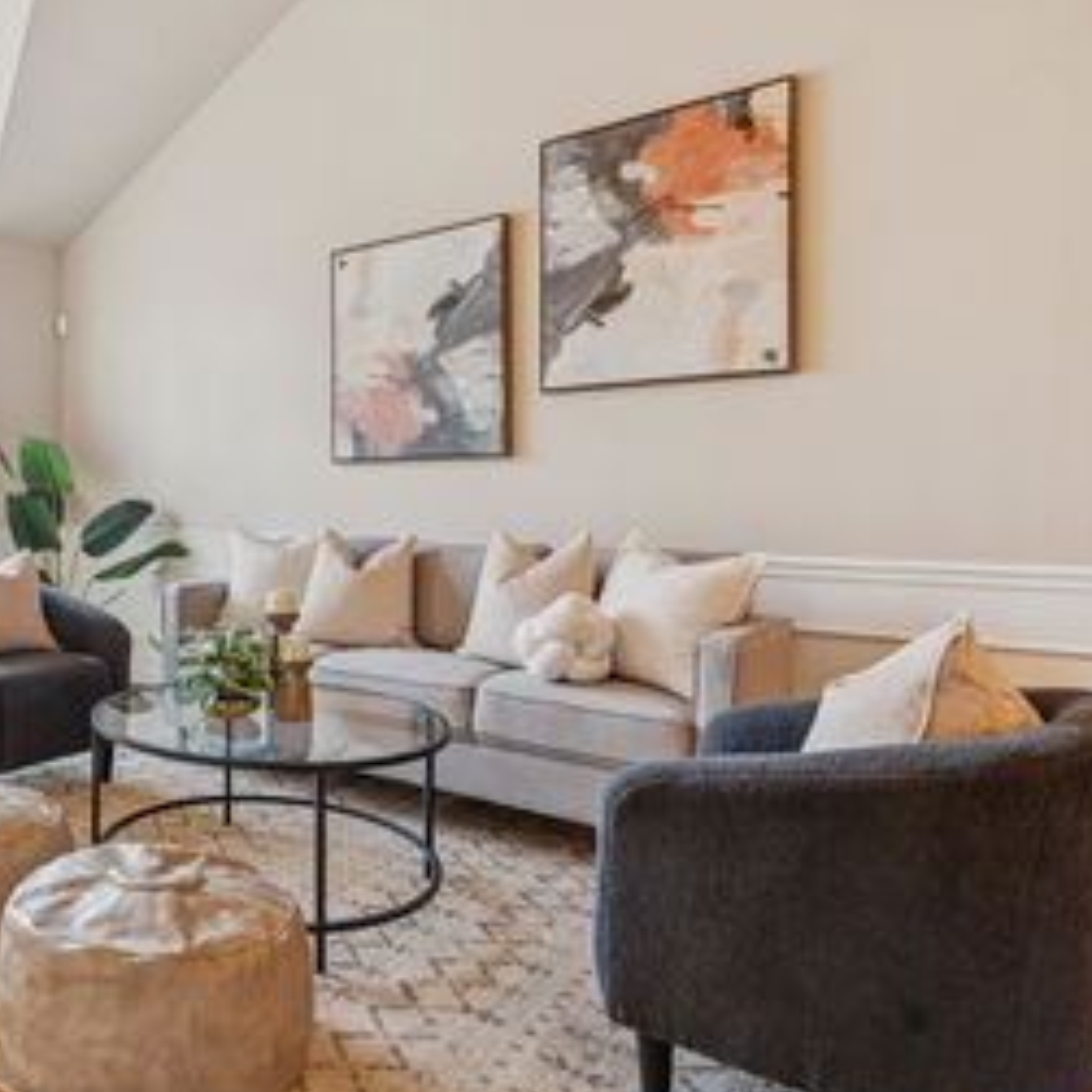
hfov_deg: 53.2
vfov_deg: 59.4
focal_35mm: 27
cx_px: 139
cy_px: 513
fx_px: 957
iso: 200
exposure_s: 1/8
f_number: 7.1
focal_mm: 16.5
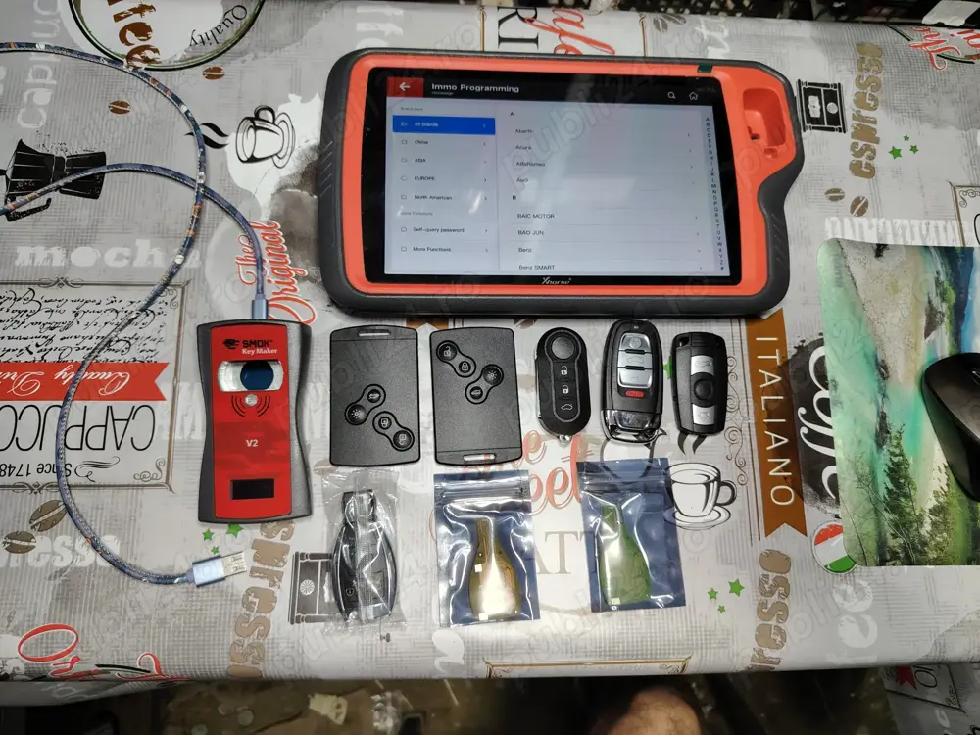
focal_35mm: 24
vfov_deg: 56.8
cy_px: 368
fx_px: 679
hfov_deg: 71.6
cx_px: 490
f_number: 1.75
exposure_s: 1/33.3
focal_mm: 5.25
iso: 294
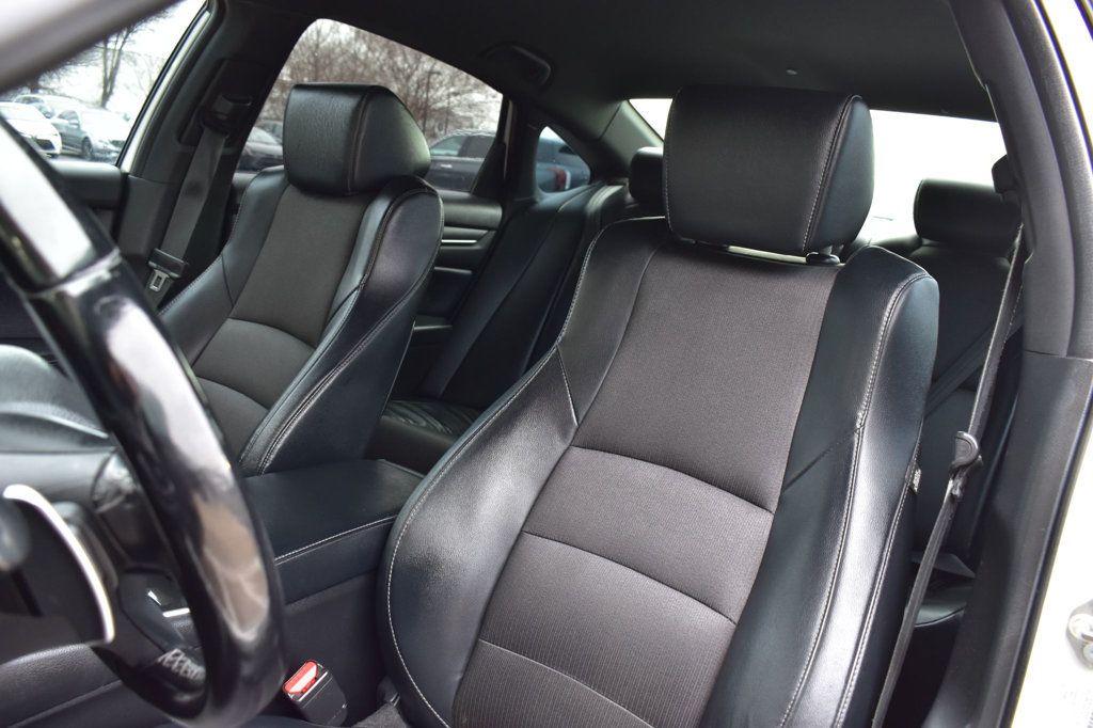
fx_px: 910
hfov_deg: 61.9
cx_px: 546
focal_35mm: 30
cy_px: 364
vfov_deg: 43.6
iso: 560
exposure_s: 1/15
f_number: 6.3
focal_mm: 20
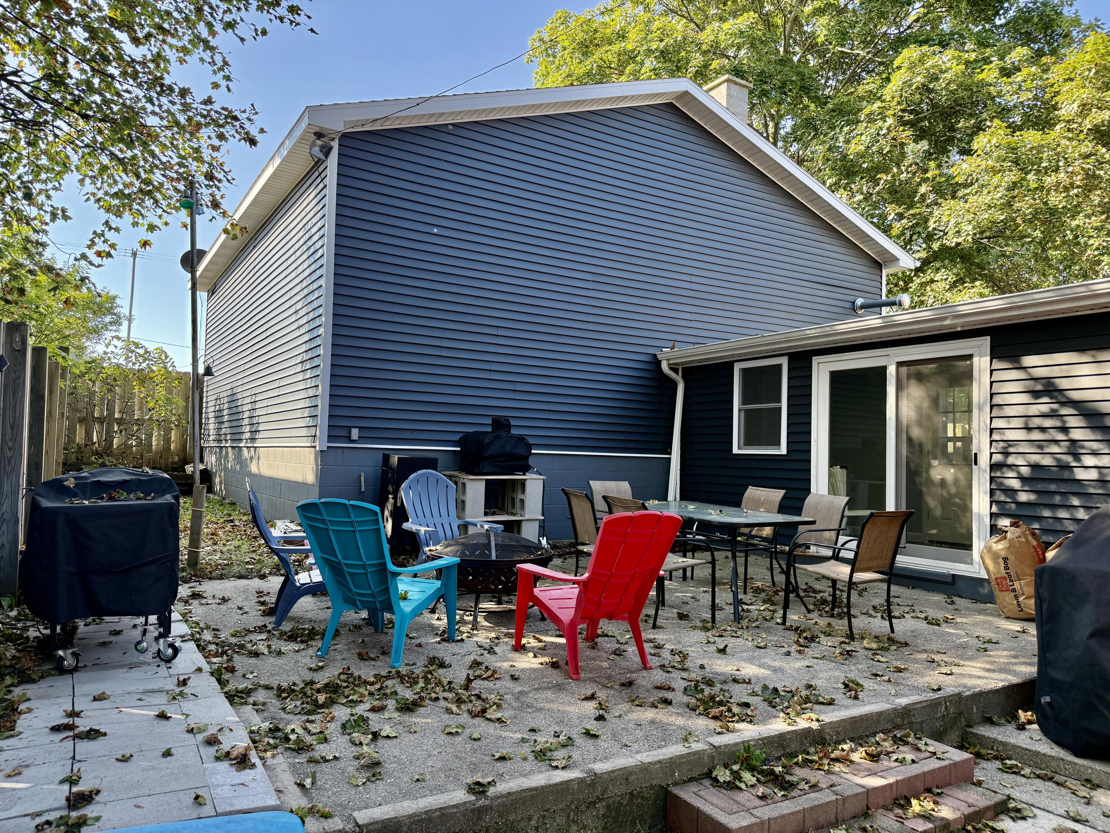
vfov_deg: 56.8
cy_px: 416
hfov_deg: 71.6
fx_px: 770
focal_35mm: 24
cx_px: 555
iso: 100
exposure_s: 1/387
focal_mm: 6.76
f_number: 1.78
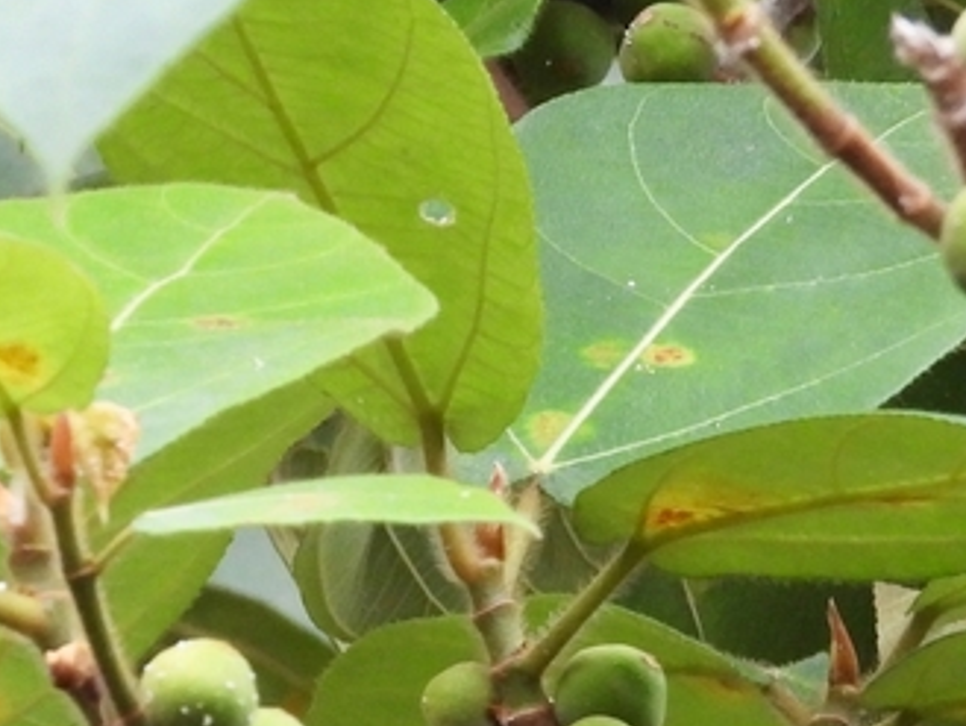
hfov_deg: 1.5
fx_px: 36794
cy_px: 533
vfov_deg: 1.1
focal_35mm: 1318
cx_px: 634
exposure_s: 1/100
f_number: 5
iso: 400
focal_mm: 67.8
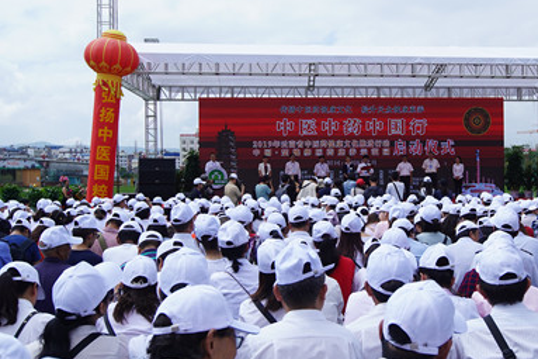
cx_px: 343
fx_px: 702
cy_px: 182
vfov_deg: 28.6
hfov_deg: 41.6
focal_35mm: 47
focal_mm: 30
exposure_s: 1/2500
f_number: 6.3
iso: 640
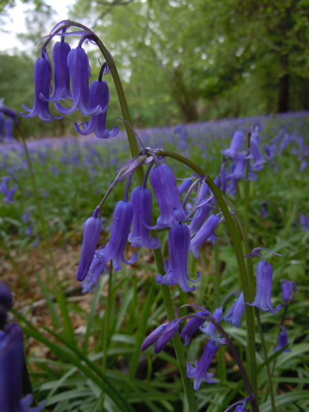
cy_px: 206
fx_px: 357
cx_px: 154
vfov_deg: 60.0
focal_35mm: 30
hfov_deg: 46.8
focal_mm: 5.4
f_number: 3.5
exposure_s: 1/80
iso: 100
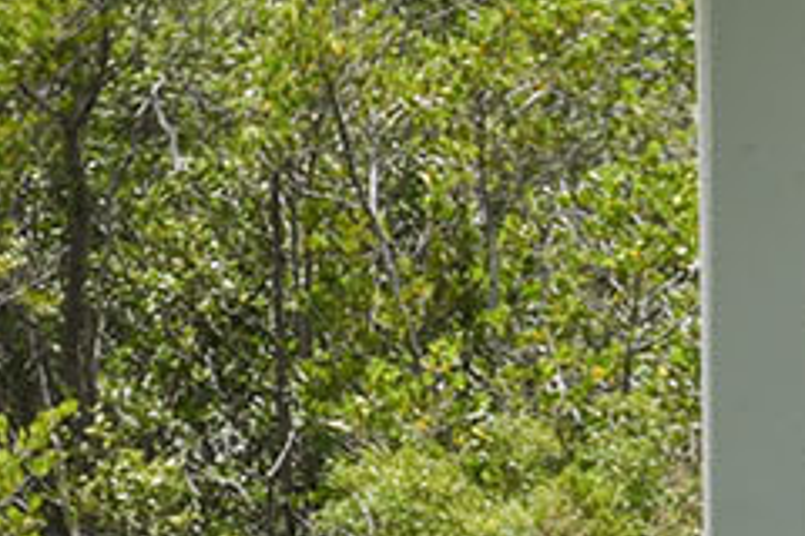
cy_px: -70
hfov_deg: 7.0
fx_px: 5881
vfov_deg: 5.2
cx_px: -1680
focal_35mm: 263
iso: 125
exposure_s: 1/60
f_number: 11
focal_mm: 35
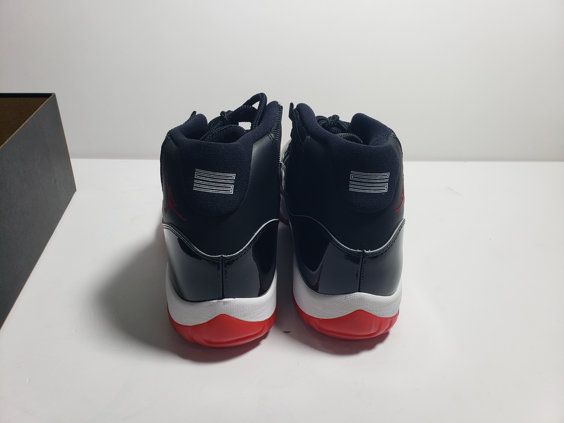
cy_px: 212
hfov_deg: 67.3
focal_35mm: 26
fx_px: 424
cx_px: 282
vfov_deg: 53.1
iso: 50
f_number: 2.4
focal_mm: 4.3
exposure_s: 1/195
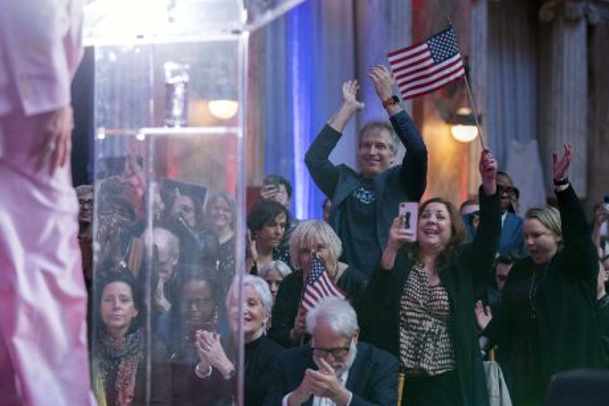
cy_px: 233
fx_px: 1760
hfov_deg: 19.6
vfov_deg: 13.2
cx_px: 361
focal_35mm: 104
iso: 3200
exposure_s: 1/400
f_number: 2.8
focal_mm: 87
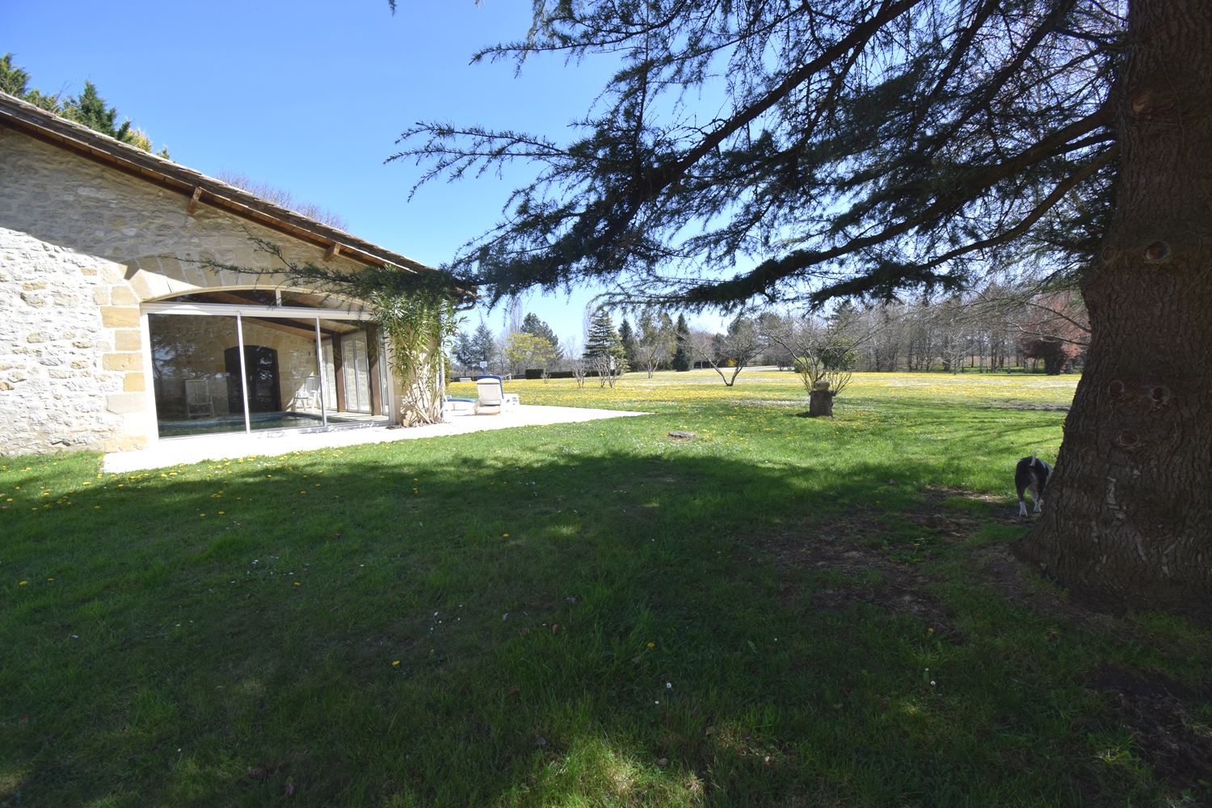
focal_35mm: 15
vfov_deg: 77.3
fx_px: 505
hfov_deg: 100.4
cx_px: 606
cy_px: 404
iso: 200
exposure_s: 1/250
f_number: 8
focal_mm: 10
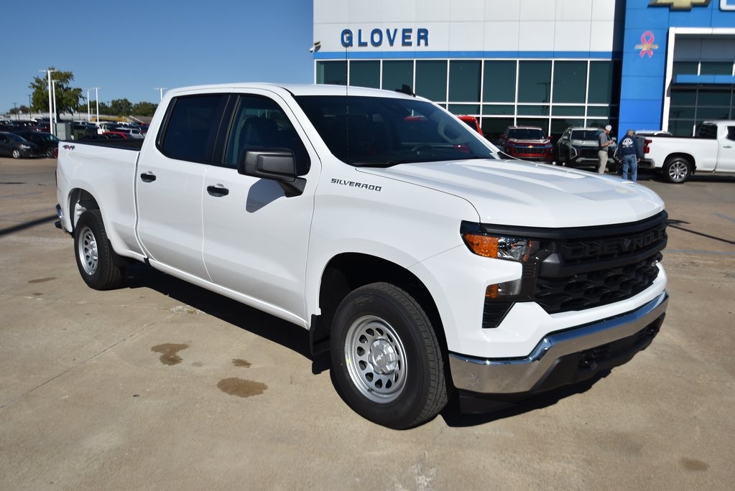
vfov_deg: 41.8
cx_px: 368
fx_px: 644
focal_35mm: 32
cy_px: 246
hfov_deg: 59.4
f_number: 4.5
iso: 100
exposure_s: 1/2000
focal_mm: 21
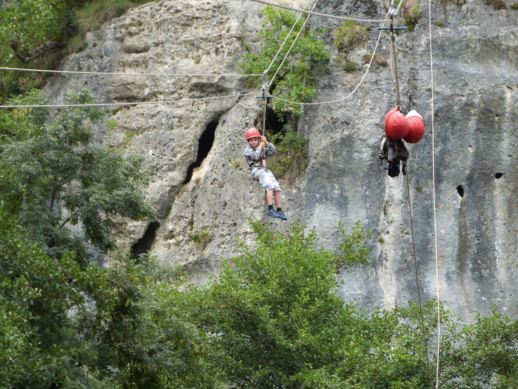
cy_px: 194
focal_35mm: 247
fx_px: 3696
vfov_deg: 6.0
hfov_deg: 8.0
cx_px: 259
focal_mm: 44.5
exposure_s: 1/320
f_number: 4
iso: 250
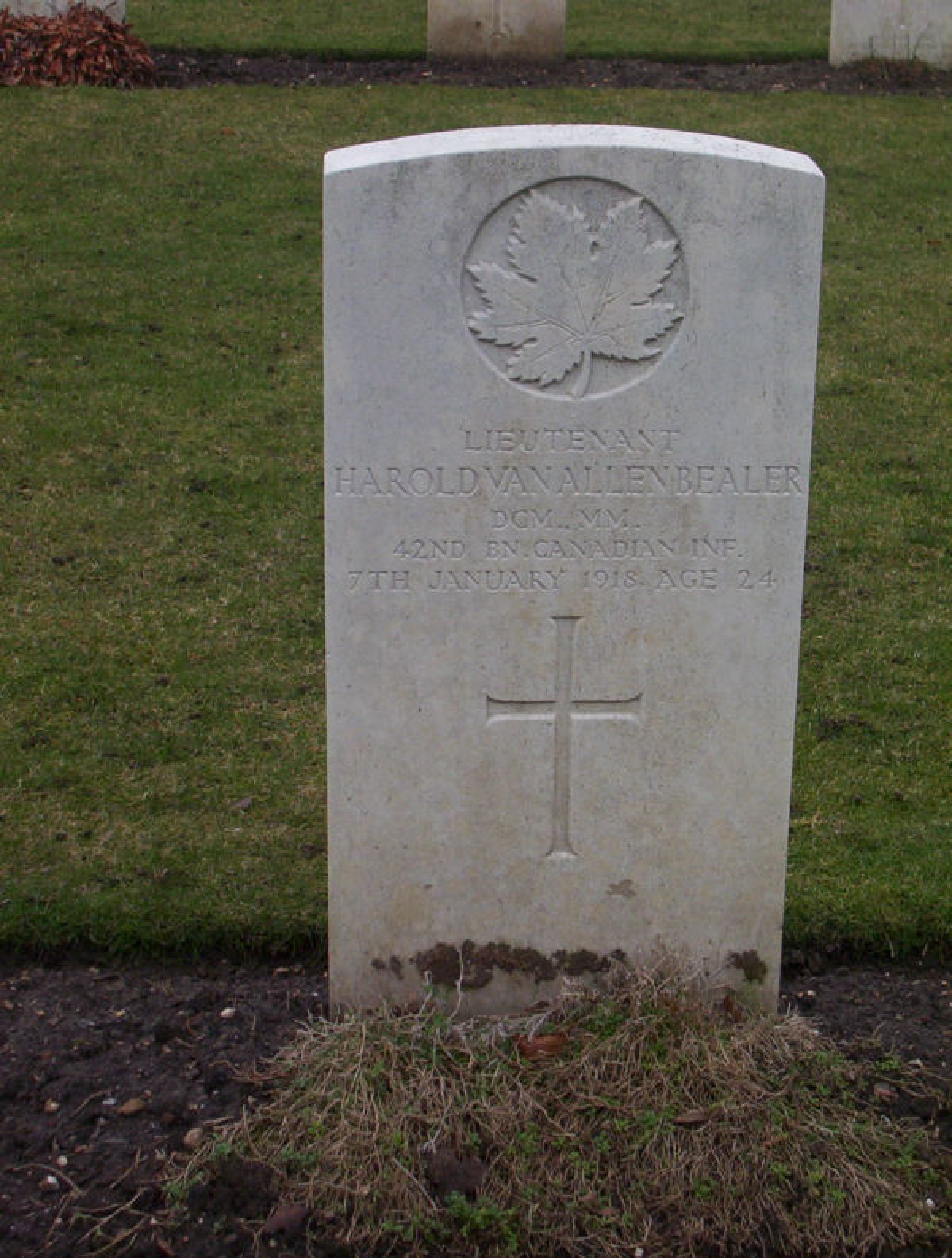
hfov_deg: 18.3
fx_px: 2954
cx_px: 476
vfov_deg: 24.0
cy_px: 629
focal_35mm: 81
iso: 100
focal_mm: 10.76
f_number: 3.62
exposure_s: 1/293
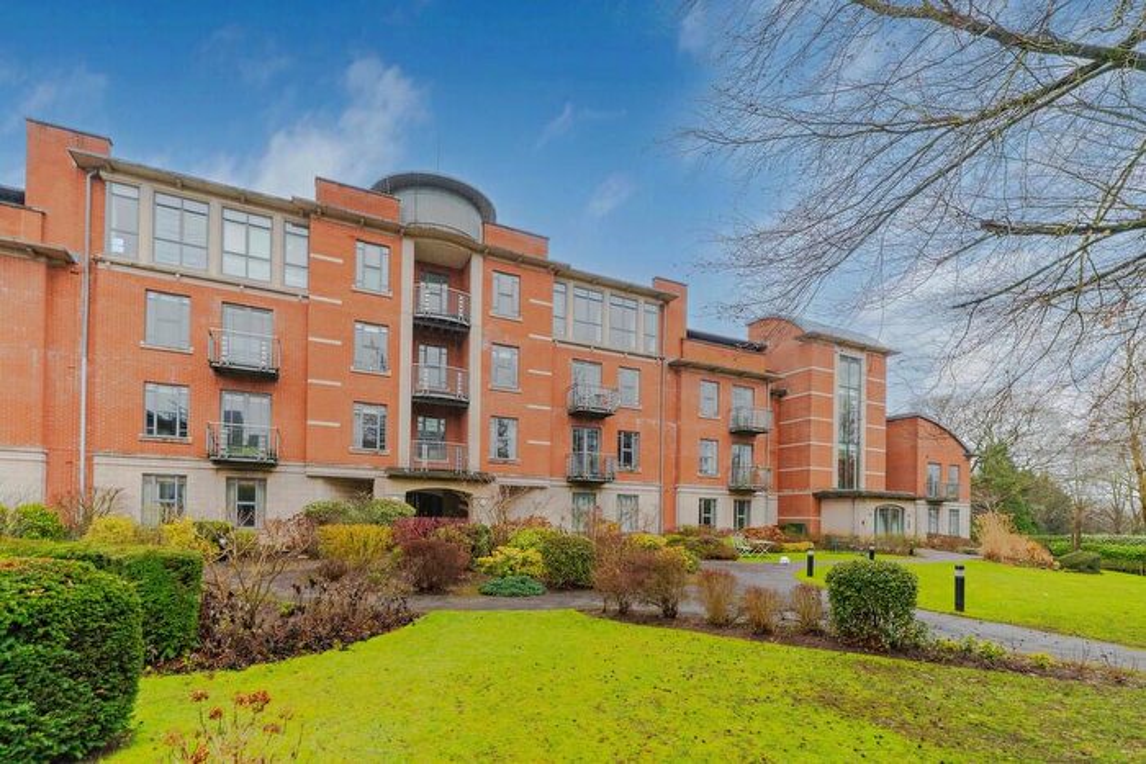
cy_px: 382
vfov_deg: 81.2
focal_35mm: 14
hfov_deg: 104.2
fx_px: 446
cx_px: 573
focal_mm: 14
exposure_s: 1/90
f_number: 6.7
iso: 500
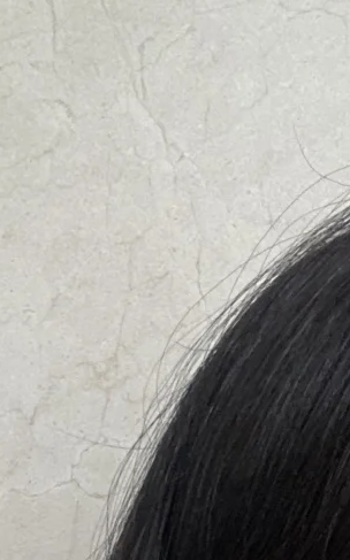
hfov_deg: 13.0
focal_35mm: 94
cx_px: 554
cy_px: 780
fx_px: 1436
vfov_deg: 19.8
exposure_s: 1/60
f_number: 2.2
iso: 160
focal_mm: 2.71
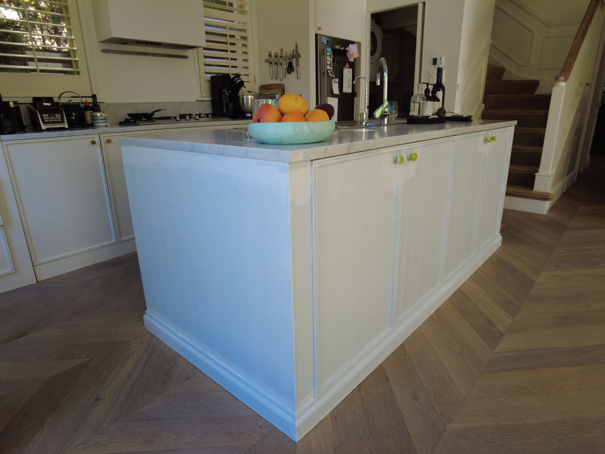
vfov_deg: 66.0
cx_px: 302
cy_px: 227
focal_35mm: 20
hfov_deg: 81.7
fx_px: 350
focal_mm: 4.4
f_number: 1.8
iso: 100
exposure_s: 1/80
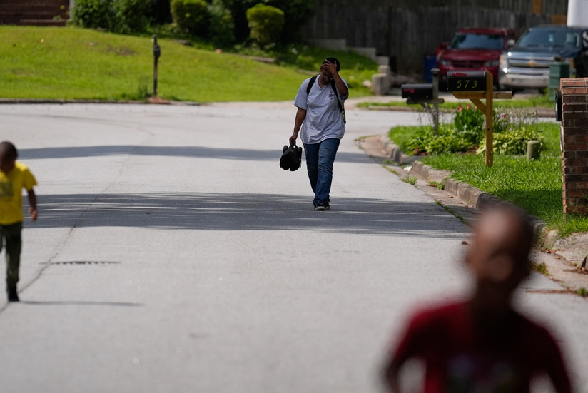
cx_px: 319
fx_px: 6098
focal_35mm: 373
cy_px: 158
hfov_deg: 5.5
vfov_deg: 3.7
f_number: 2.8
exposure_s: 1/20000
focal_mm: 200
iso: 800
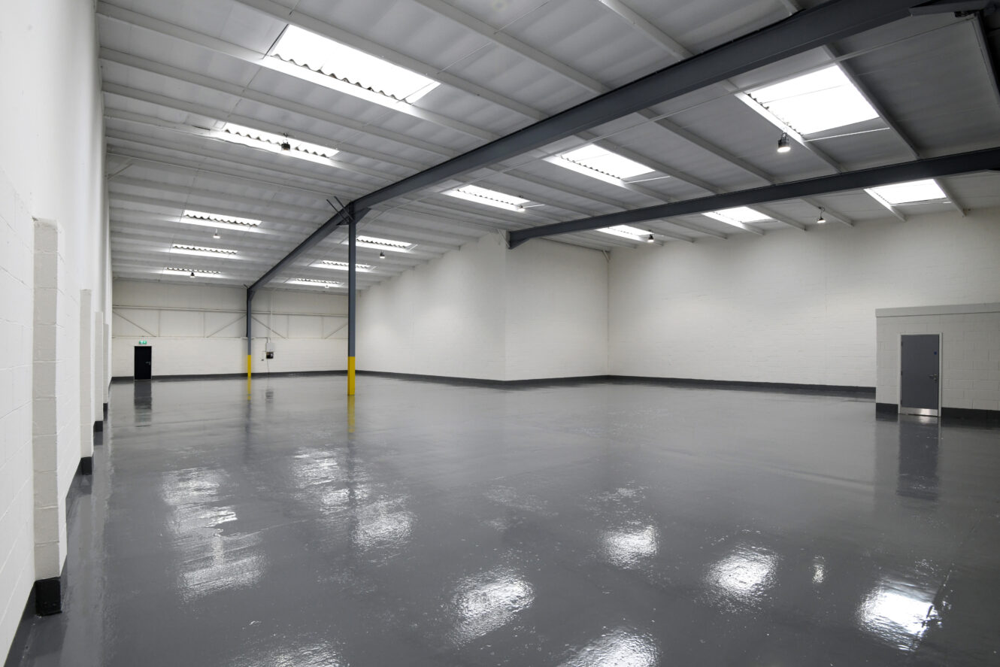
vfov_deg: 70.5
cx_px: 500
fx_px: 472
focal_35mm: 17
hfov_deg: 93.3
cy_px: 334
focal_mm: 17
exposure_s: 1/30
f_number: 11
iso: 1000
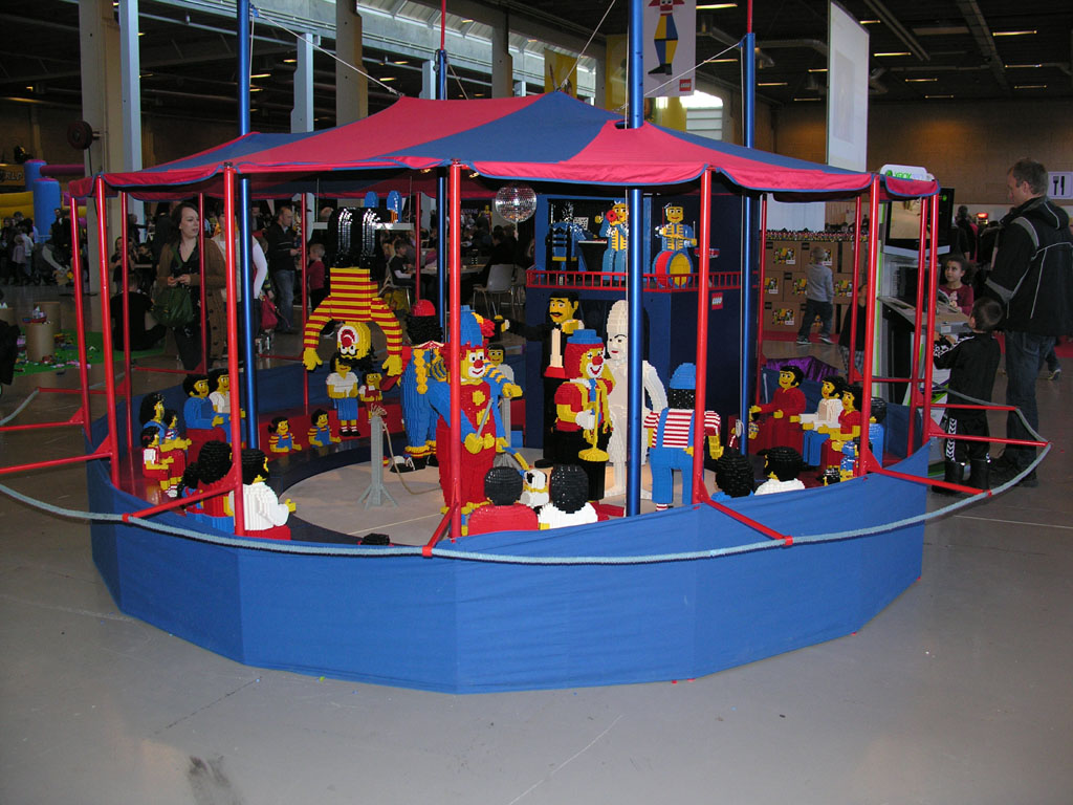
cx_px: 536
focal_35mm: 35
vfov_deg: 40.7
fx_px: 1085
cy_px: 402
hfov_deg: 52.6
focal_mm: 8.9
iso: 108
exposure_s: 1/60.1
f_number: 2.8
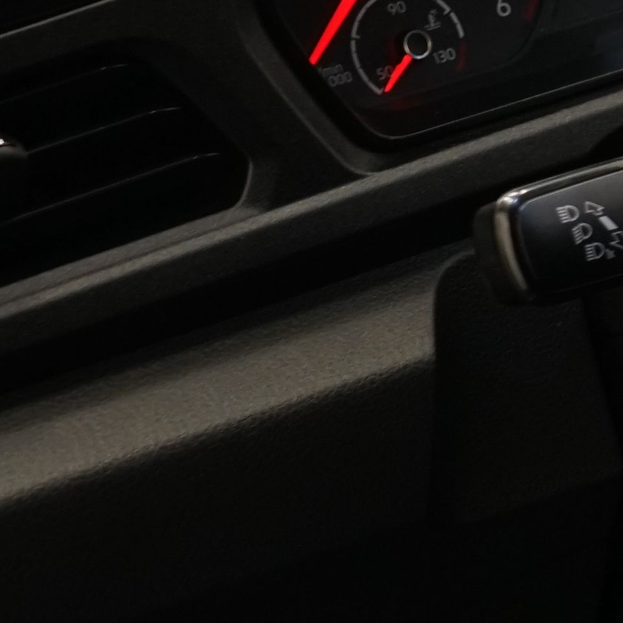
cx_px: 1380
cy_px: 362
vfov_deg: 11.3
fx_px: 3136
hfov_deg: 10.2
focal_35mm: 154
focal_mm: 29
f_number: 5.6
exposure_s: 1/10
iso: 800
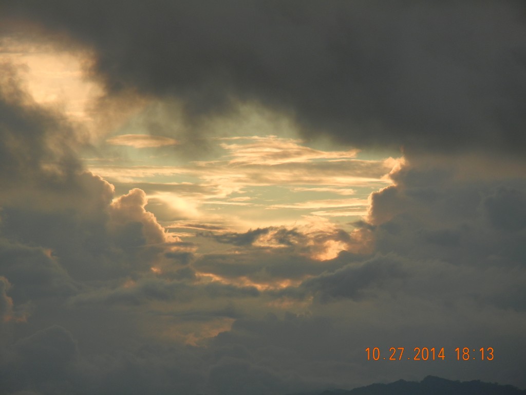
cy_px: 198
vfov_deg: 5.0
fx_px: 4559
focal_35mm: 300
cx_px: 263
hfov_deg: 6.6
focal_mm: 54
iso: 160
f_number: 5.6
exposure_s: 1/278
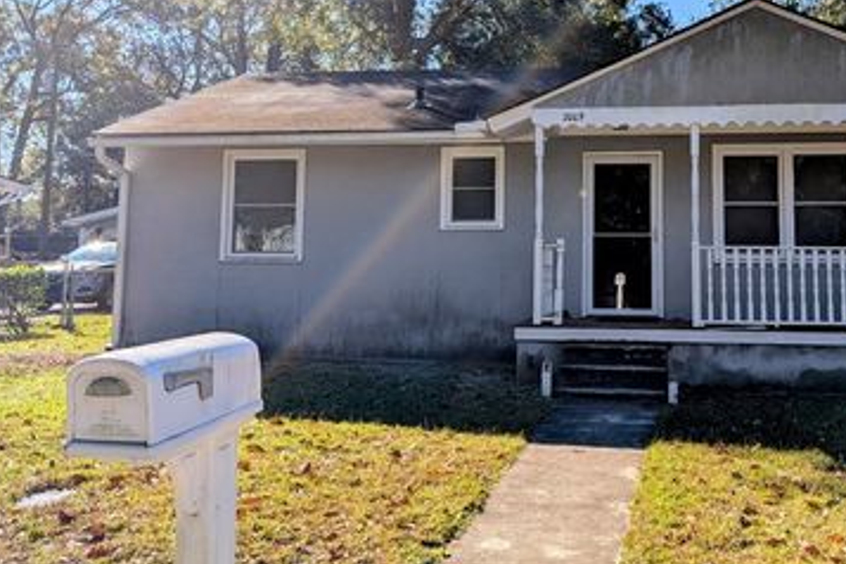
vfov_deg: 37.4
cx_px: 562
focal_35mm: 35
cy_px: 185
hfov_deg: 53.4
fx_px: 822
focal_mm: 6.9
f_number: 1.68
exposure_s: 1/1271
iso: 20
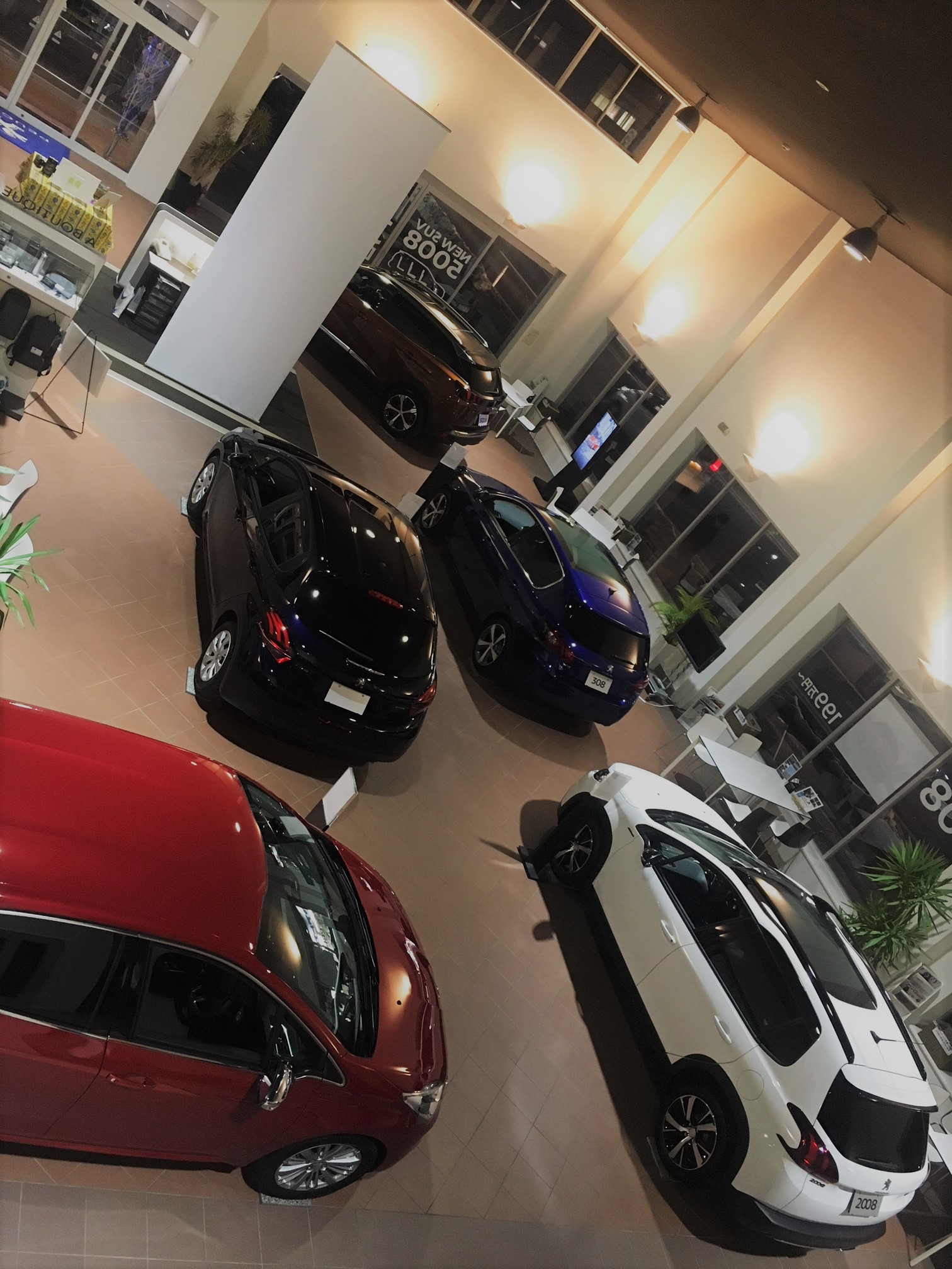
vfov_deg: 61.7
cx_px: 476
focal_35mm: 29
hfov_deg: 48.2
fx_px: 1063
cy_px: 634
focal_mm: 4.15
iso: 200
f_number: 2.2
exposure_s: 1/30
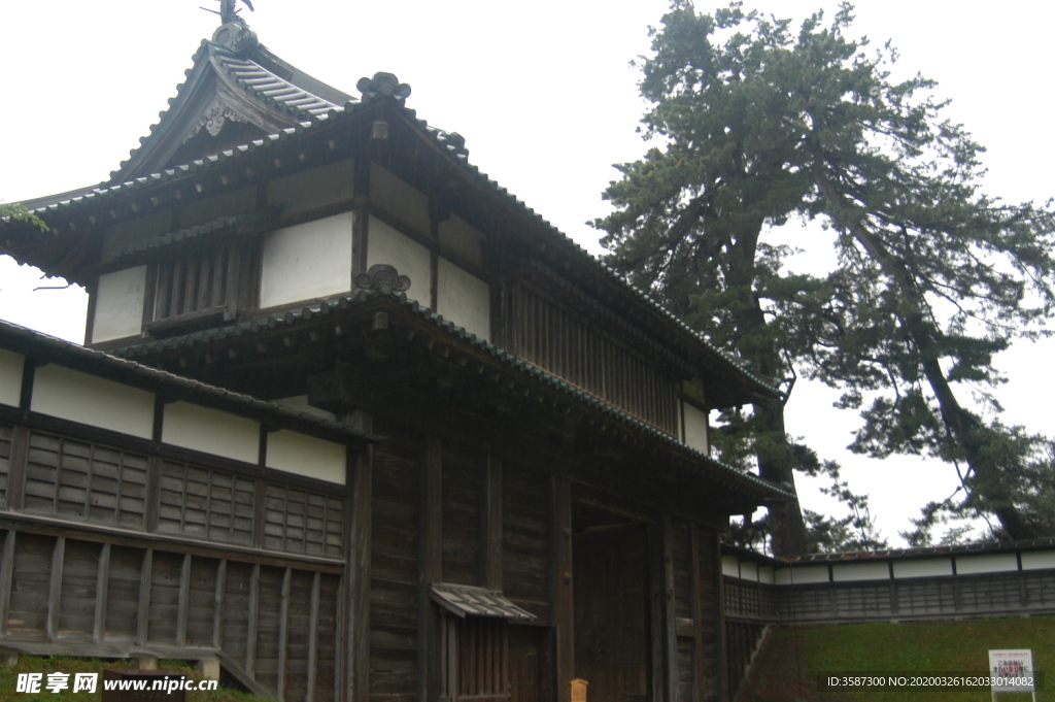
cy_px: 351
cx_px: 528
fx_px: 1054
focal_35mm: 36
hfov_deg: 53.2
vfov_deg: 36.8
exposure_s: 1/30
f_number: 4
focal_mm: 24
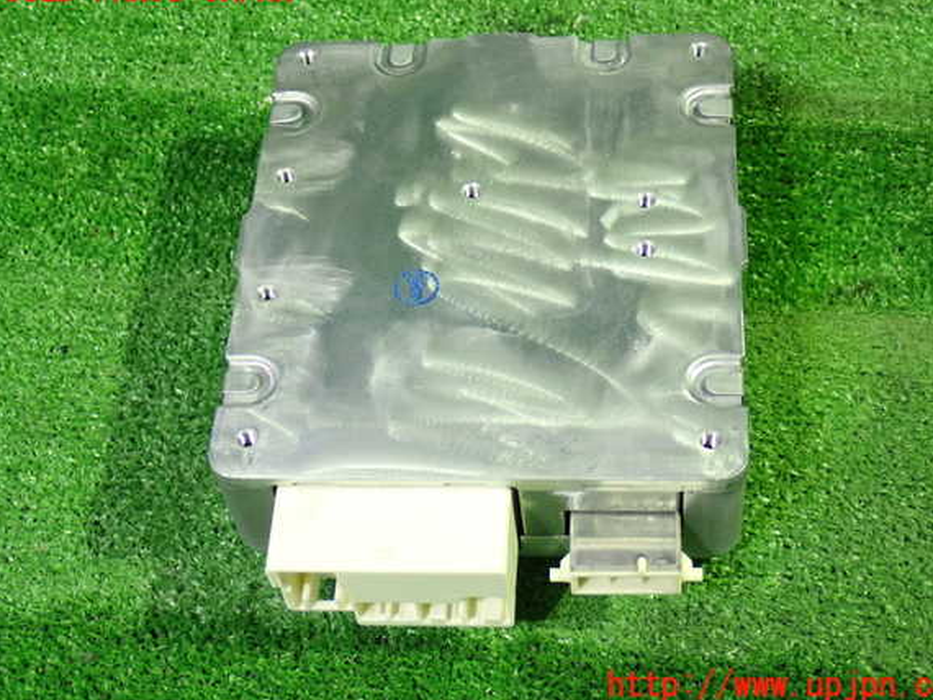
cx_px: 486
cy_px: 339
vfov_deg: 24.0
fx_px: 1645
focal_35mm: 61
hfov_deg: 31.7
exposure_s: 1/20
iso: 800
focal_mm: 10.35
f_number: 3.5
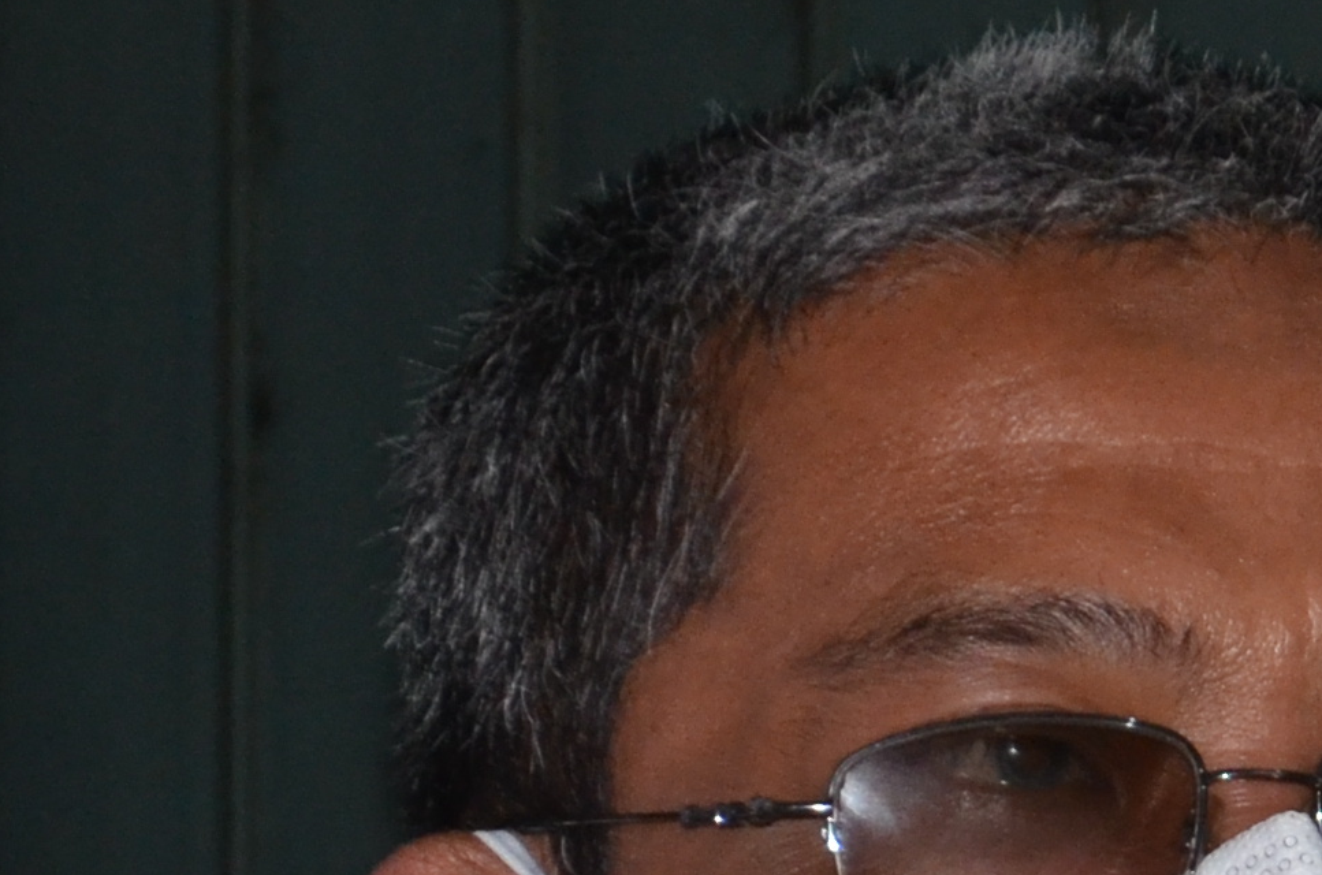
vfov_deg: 2.0
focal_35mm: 688
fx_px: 25207
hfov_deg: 3.0
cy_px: 1660
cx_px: 1055
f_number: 5.6
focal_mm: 90
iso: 800
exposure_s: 1/60
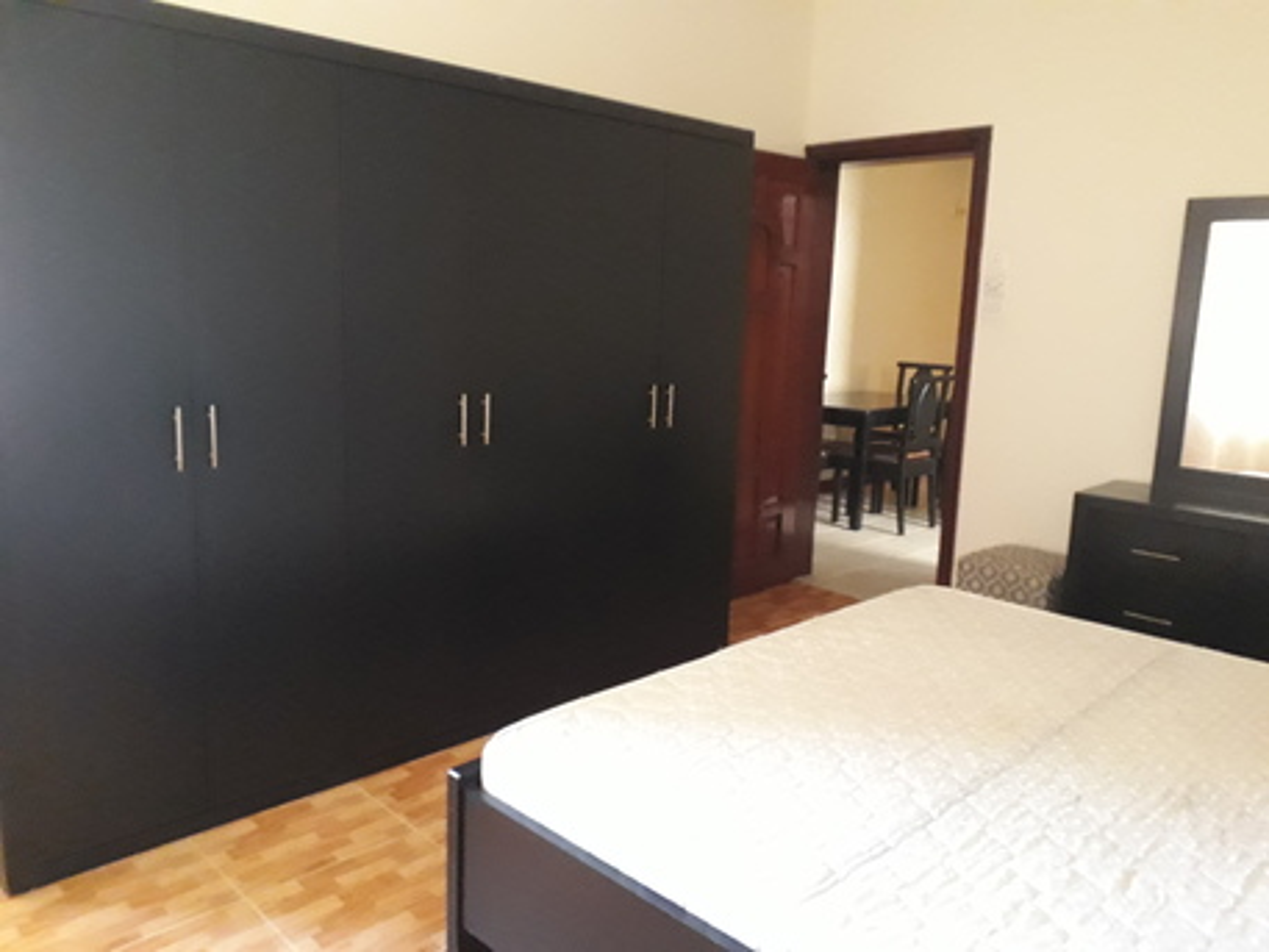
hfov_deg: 65.3
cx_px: 634
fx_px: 990
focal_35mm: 27
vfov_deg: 51.4
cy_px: 476
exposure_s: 1/17
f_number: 1.9
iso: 800
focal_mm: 3.6
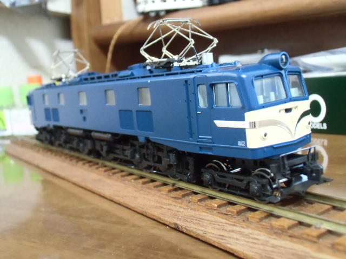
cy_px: 130
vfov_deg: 37.7
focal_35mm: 38
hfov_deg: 49.0
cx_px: 173
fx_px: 380
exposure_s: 1/10
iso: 800
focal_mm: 6.67
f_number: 3.9
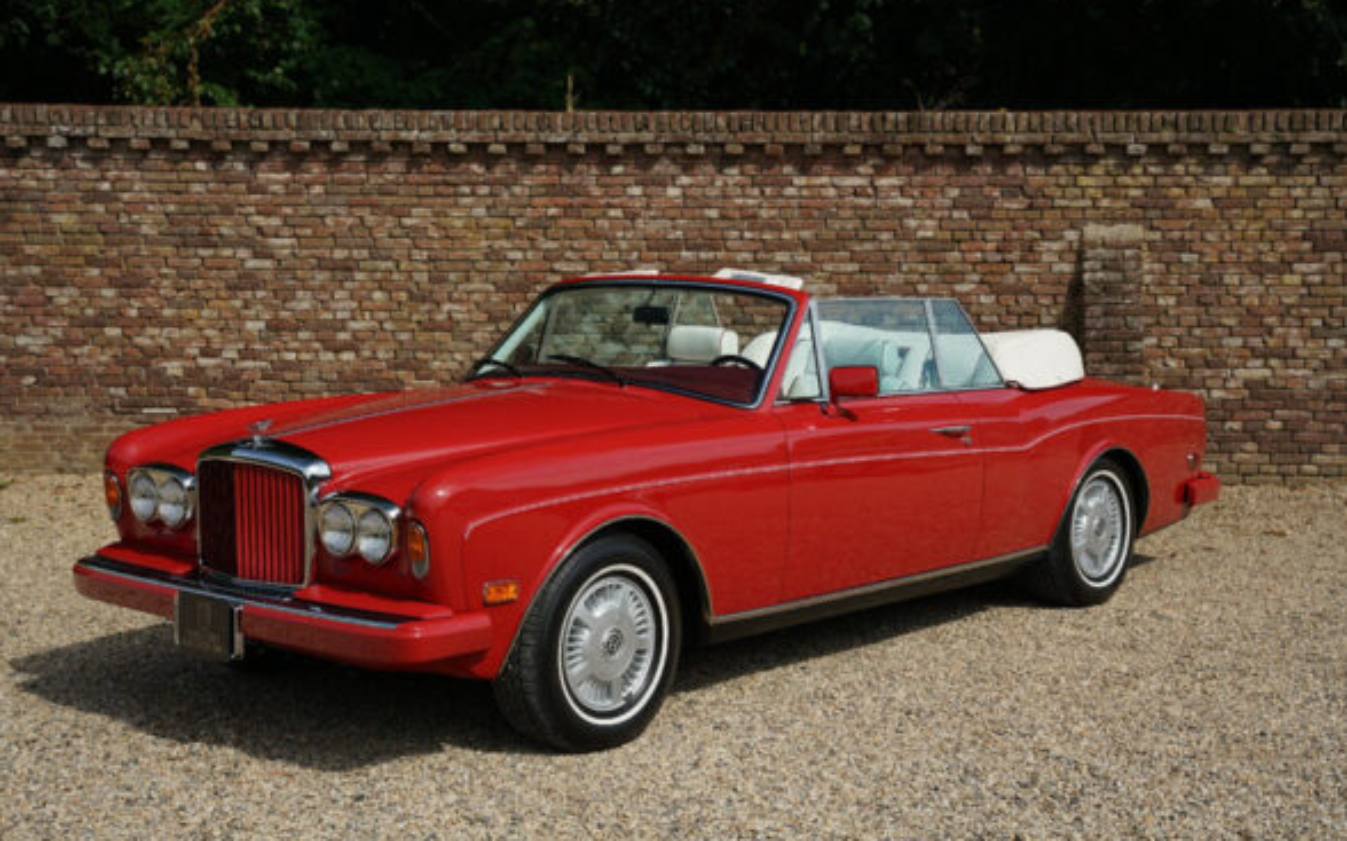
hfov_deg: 38.7
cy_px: 406
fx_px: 1920
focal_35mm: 52
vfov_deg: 24.7
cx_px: 662
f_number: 6.3
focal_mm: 50.3
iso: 100
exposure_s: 1/320
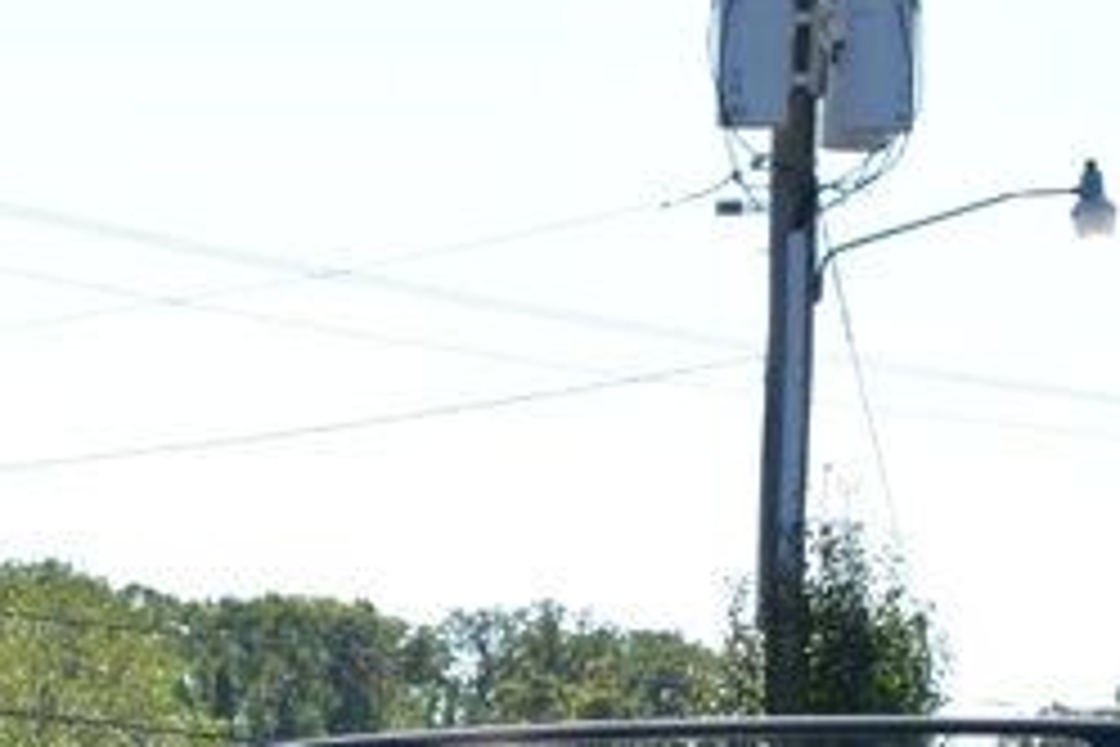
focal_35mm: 185
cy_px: 1418
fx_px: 5755
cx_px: 279
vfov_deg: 7.2
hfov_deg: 11.1
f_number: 10
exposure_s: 1/320
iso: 400
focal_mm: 30
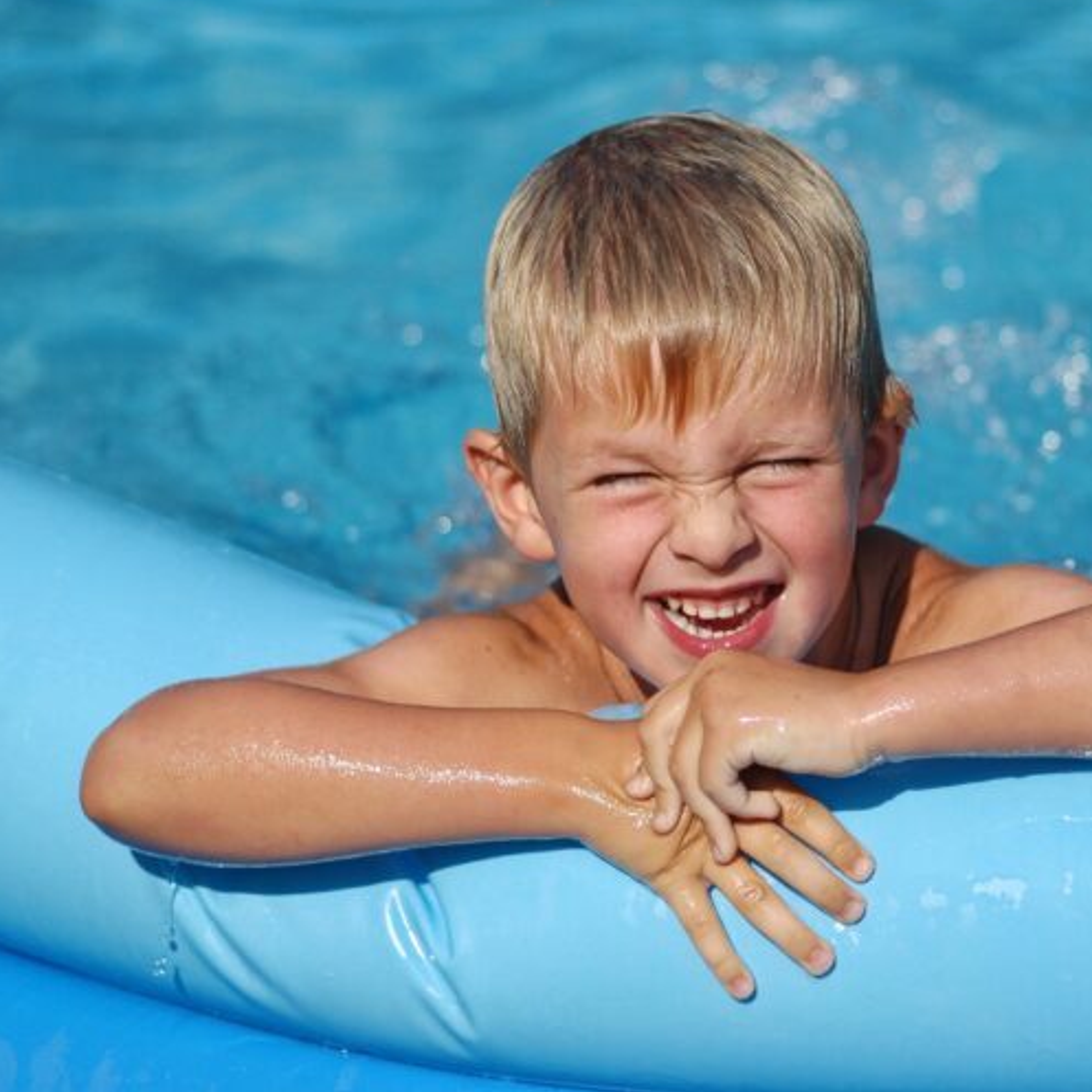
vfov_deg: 8.5
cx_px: 686
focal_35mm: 207
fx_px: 7376
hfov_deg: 8.5
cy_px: 533
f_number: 2.8
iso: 200
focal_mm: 105
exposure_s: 1/5000
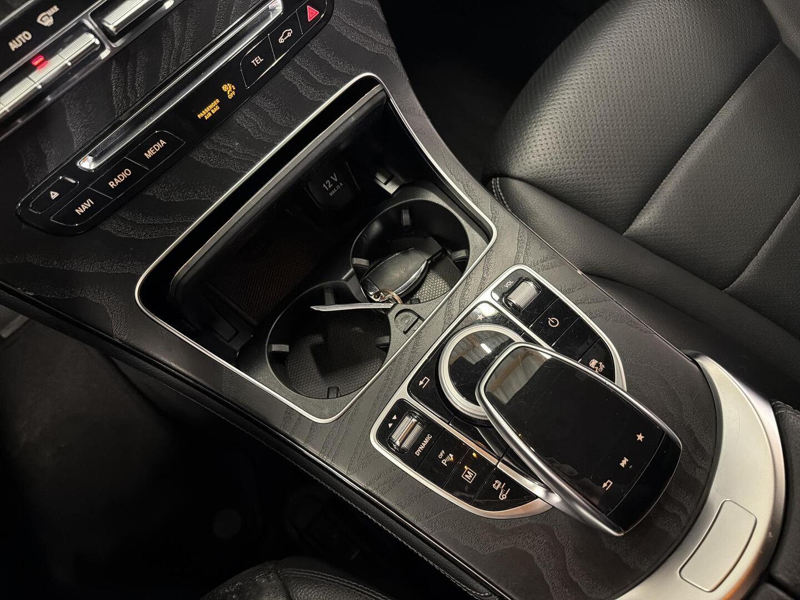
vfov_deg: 56.8
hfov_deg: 71.6
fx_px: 555
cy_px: 300
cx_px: 400
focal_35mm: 24
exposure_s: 1/33
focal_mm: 6.76
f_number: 1.78
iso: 1000
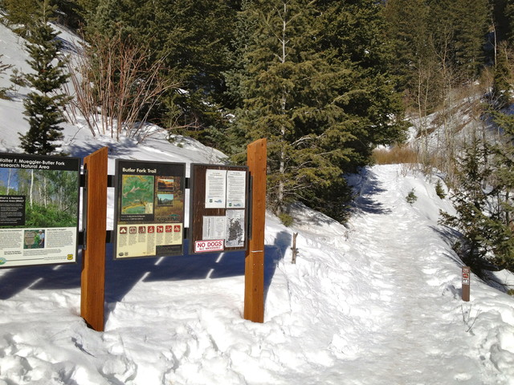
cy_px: 192
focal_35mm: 35
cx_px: 257
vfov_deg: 40.7
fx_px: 520
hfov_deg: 52.6
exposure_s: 1/3067
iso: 50
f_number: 2.4
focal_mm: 4.28
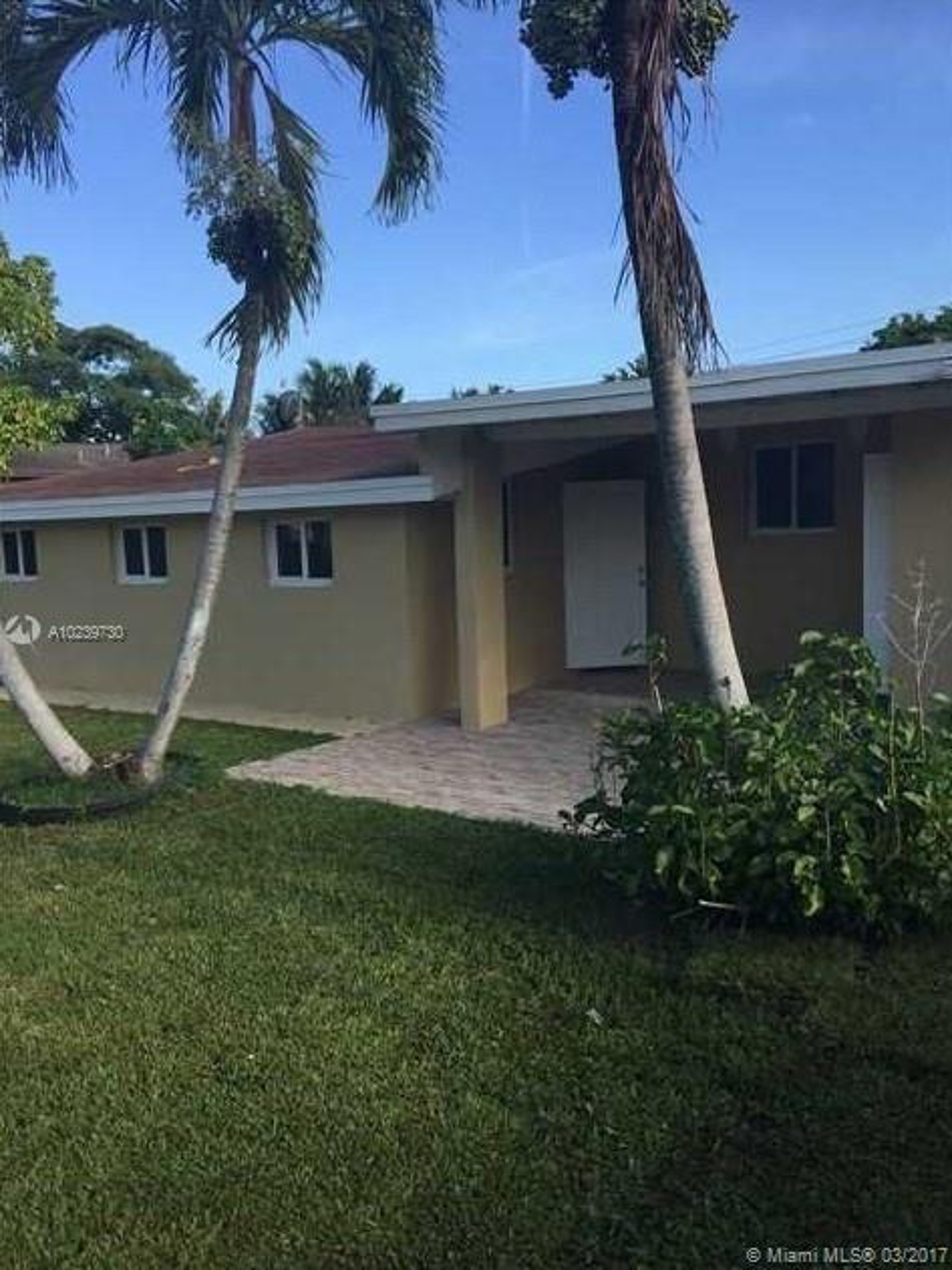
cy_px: 635
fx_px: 1064
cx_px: 476
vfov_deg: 61.7
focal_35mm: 29
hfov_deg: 48.2
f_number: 2.2
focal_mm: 4.15
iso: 32
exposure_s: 1/1130
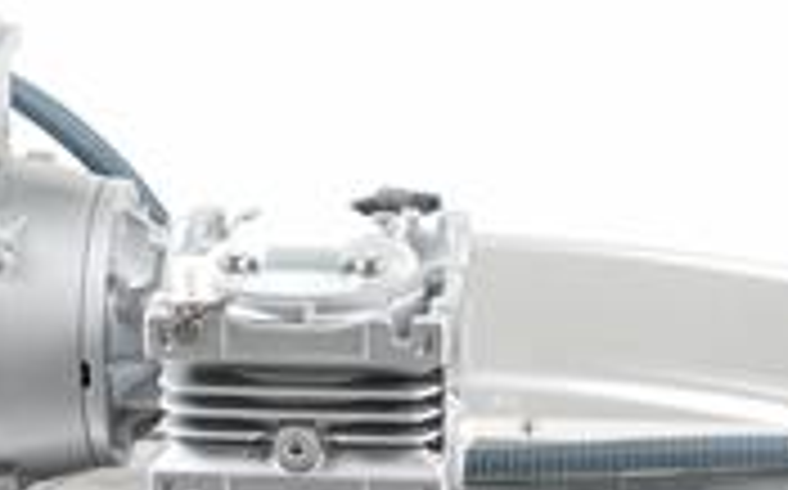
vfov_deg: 8.8
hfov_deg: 14.1
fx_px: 3175
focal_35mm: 148
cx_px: 149
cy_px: 548
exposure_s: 1/50
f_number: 5
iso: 50
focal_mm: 65
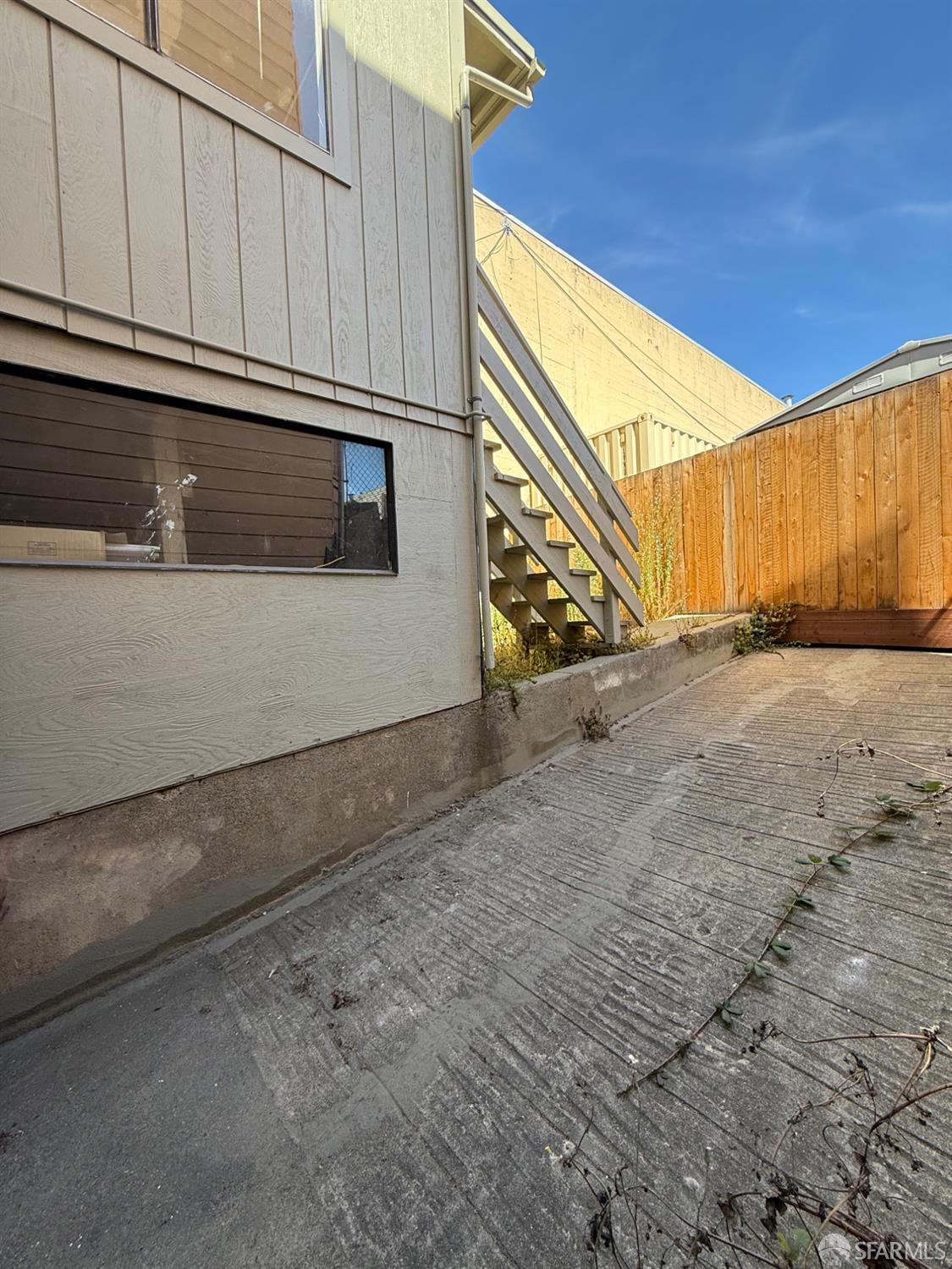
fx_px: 513
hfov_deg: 85.7
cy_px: 634
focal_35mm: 14
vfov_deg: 102.1
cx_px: 476
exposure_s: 1/342
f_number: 2.2
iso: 64
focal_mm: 2.22
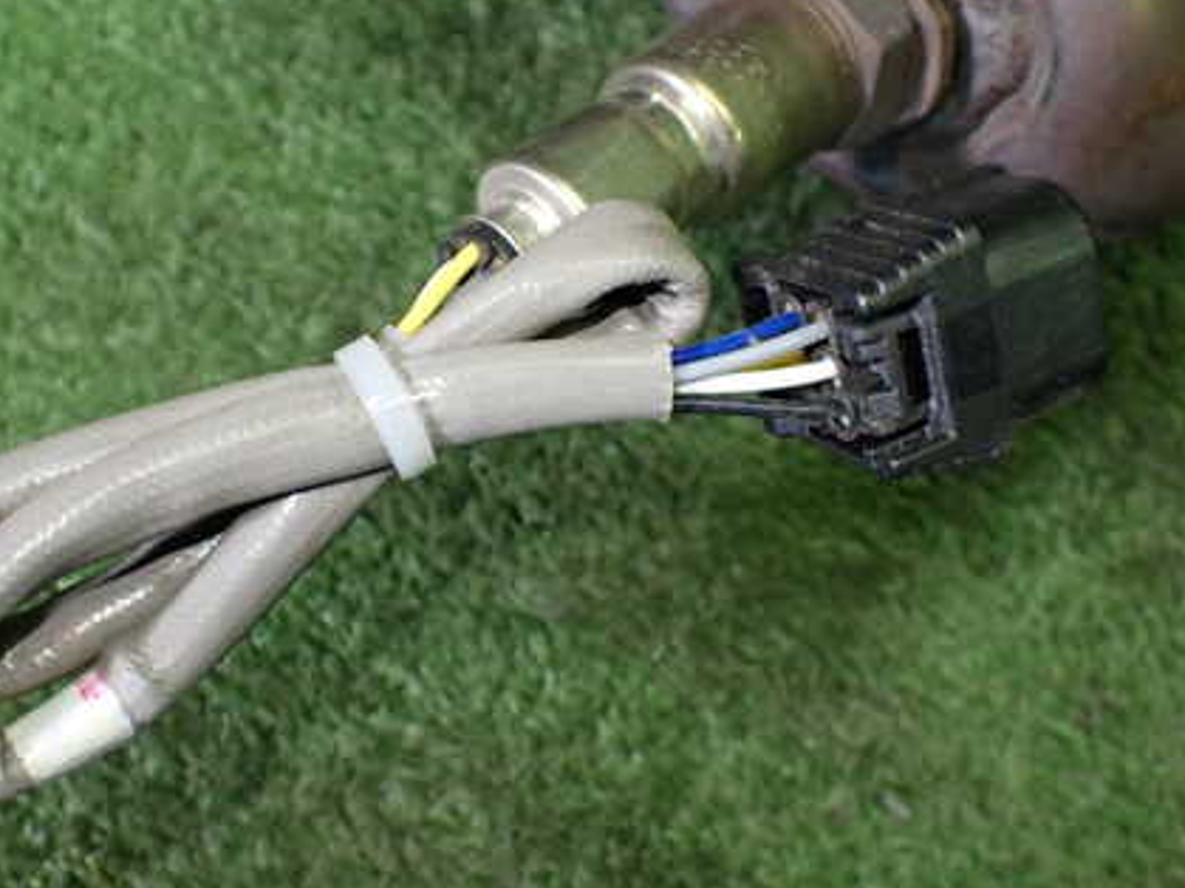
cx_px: 503
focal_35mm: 43
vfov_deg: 33.6
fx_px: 1472
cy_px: 399
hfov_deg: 43.7
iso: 400
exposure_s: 1/125
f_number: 2.3
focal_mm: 5.4
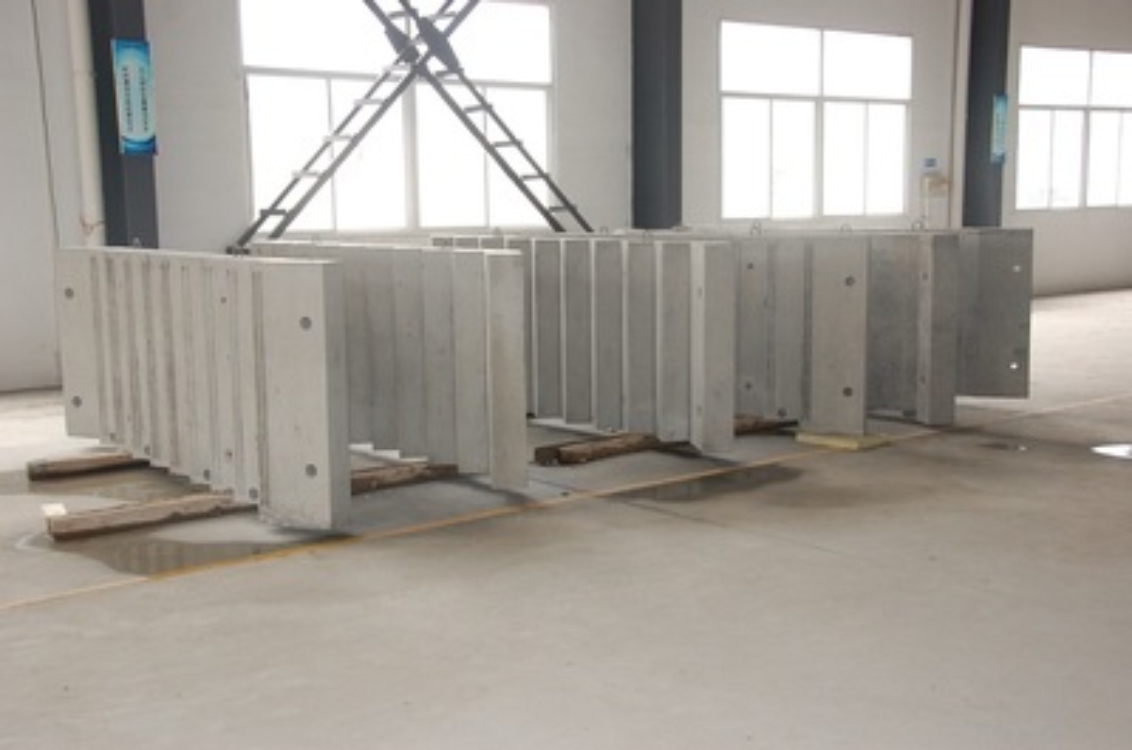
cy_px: 375
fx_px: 1365
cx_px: 566
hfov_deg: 45.0
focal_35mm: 44
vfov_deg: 30.7
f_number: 4.2
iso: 400
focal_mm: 29
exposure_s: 1/60
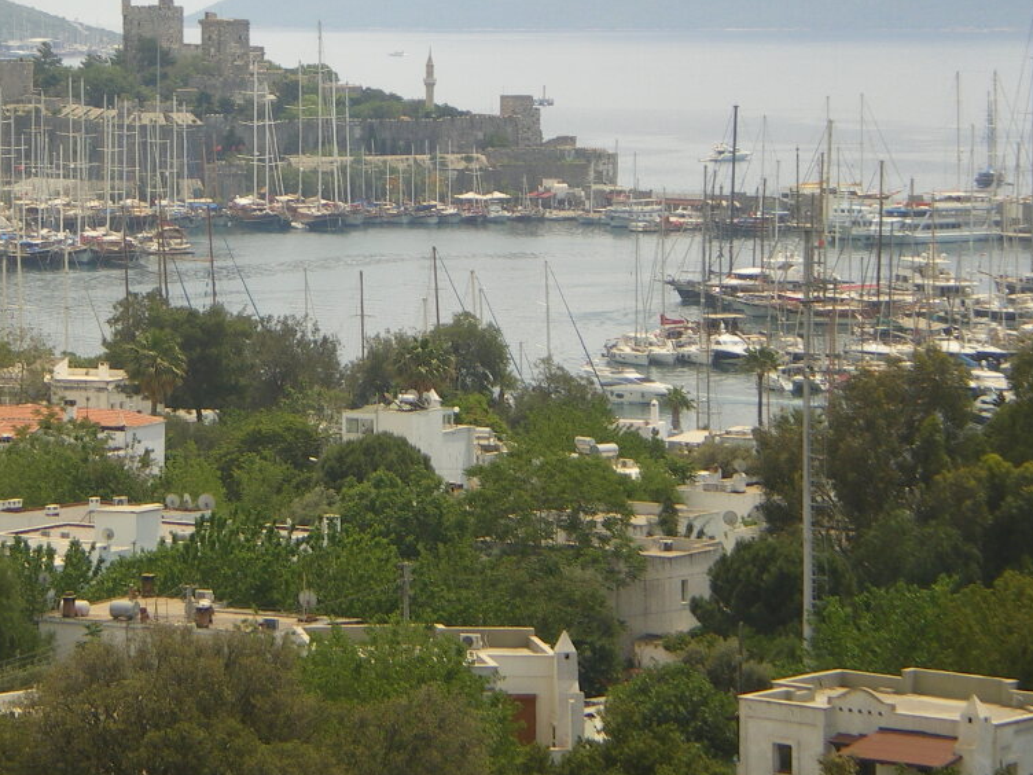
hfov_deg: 12.5
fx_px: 4715
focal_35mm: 158
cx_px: 272
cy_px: 187
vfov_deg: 9.4
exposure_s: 1/125
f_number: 5.7
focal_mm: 17.3
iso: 50
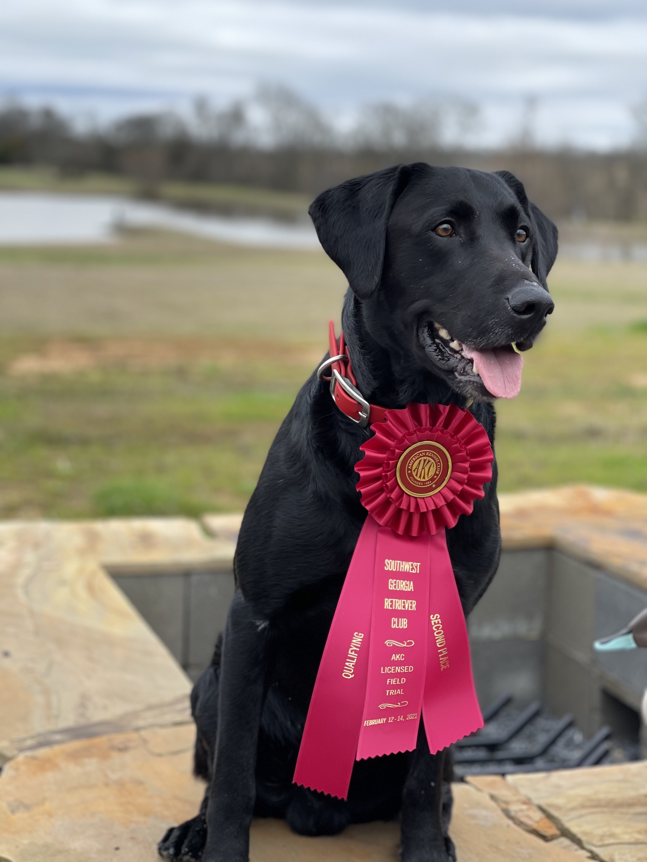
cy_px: 431
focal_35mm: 64
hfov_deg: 22.9
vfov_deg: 30.3
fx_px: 1595
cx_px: 324
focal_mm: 7.5
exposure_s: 1/231
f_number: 2.2
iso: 20
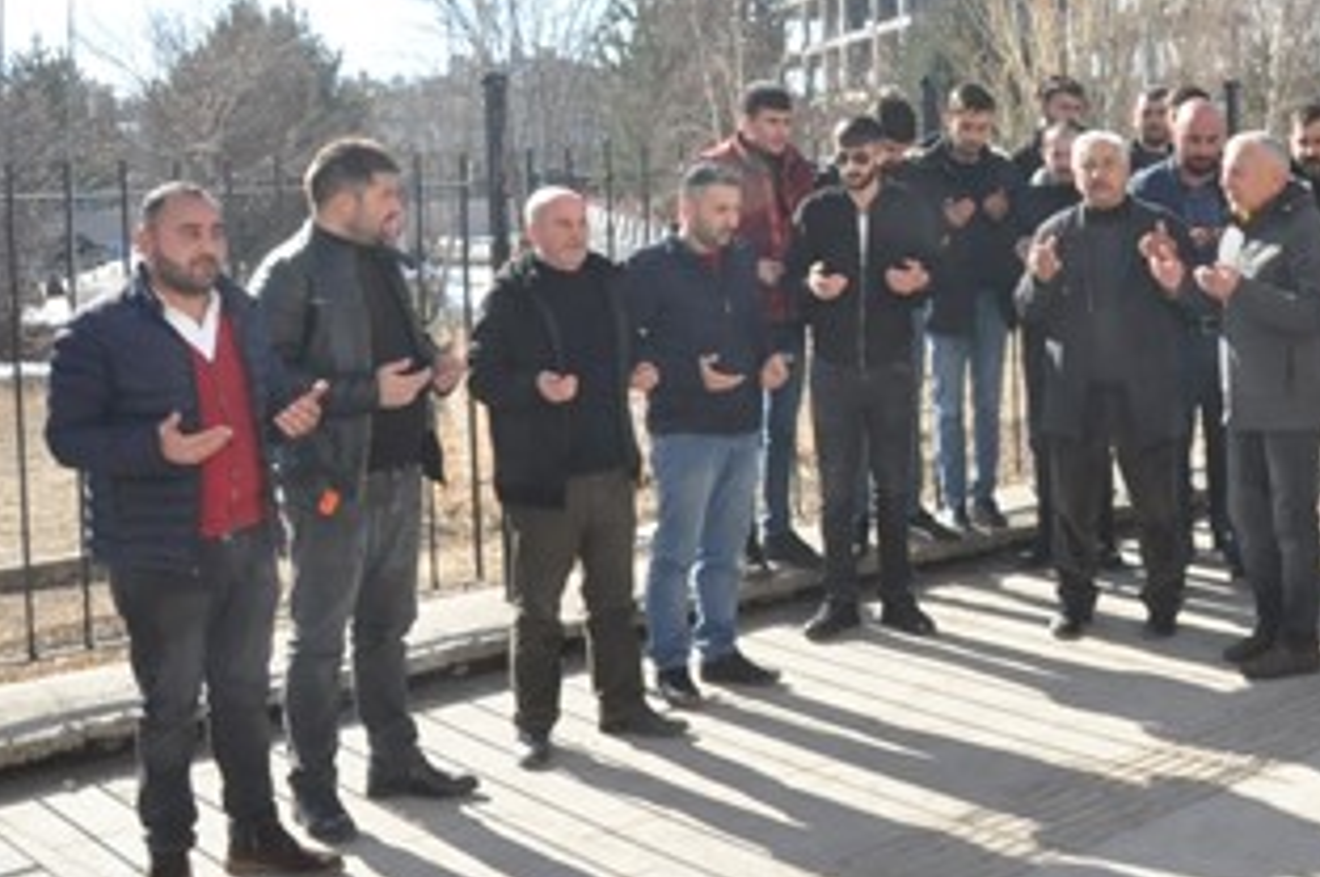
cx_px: 1130
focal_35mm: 56
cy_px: 177
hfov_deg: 34.1
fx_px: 2051
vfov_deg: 23.8
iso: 1250
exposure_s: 1/200
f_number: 22
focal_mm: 18
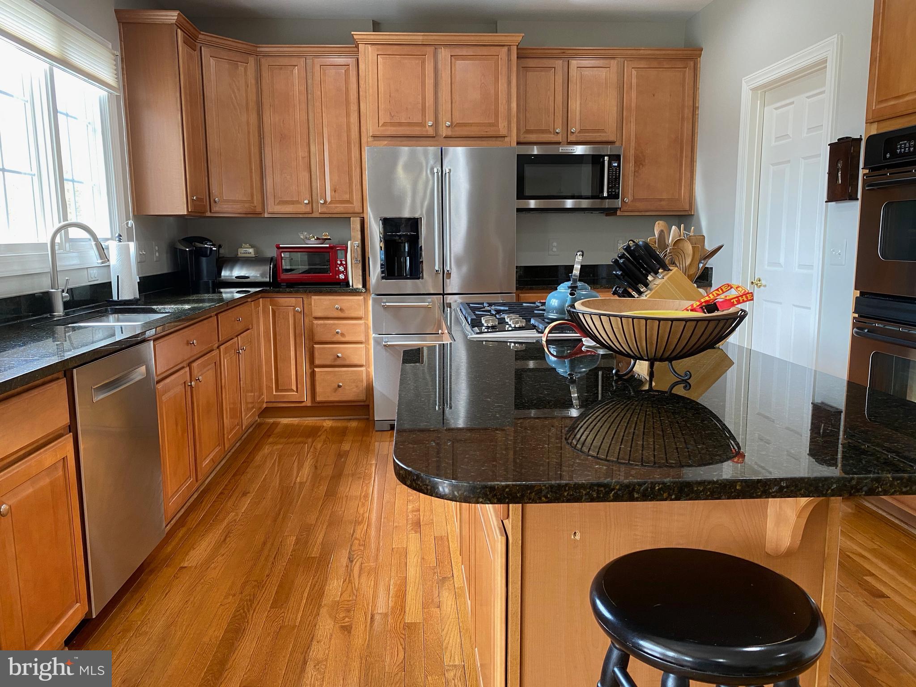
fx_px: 688
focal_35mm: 26
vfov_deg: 53.1
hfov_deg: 67.3
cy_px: 344
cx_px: 458
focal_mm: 4.25
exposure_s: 1/60
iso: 100
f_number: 1.8
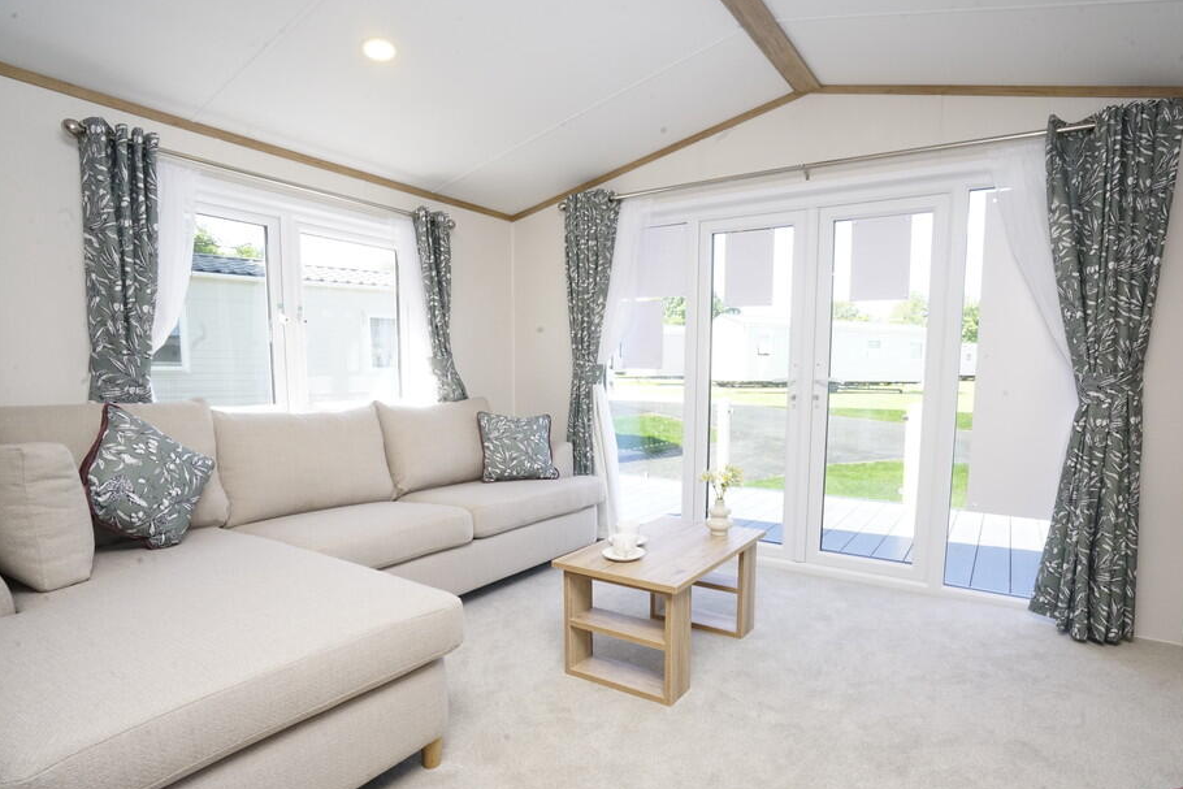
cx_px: 660
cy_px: 439
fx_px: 592
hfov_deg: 89.6
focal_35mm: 18
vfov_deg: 67.2
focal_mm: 16
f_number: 18
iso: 2000
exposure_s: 1/60
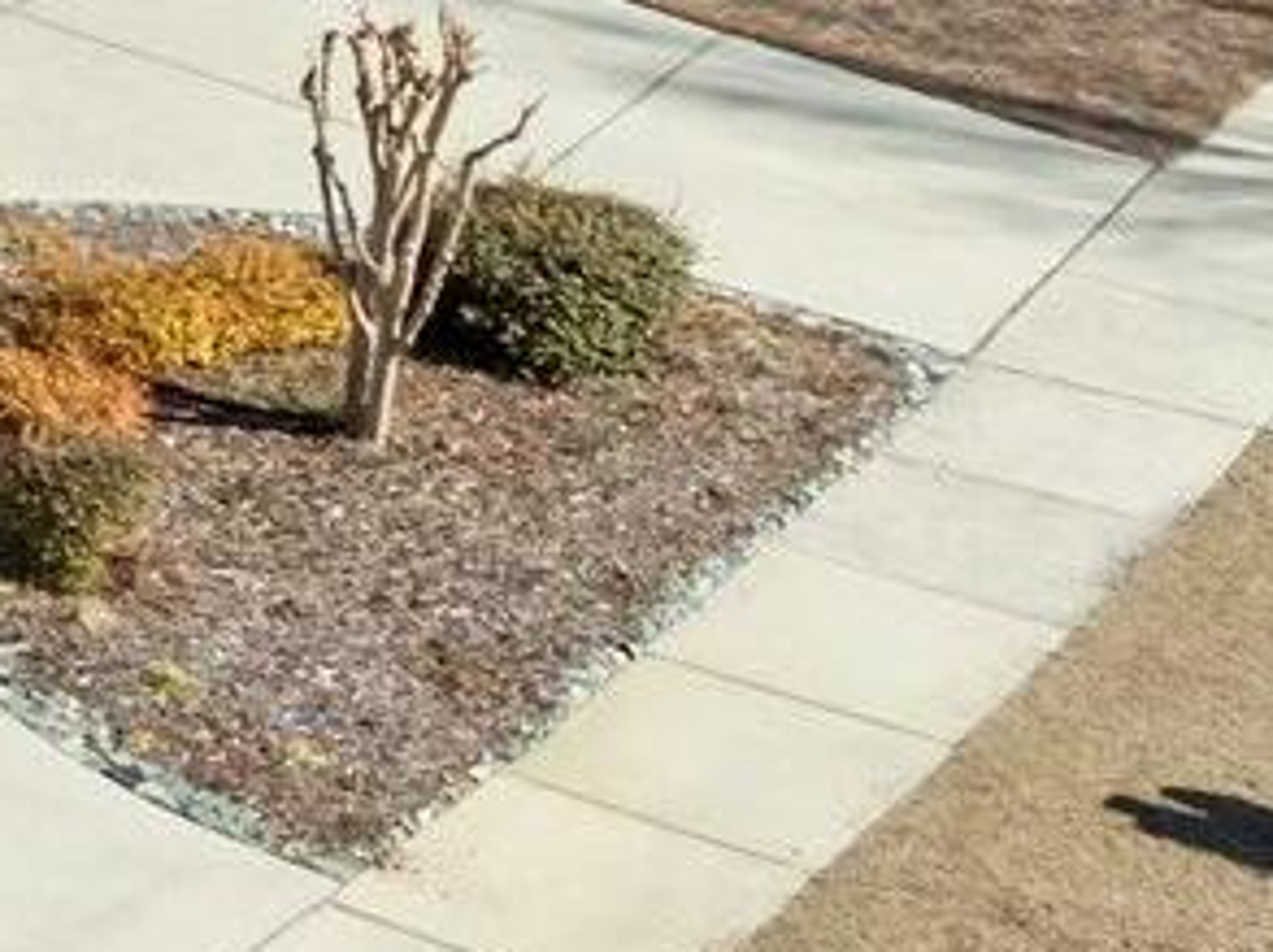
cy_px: -424
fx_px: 6171
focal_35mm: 168
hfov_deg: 9.5
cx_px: -2372
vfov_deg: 8.6
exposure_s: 1/2000
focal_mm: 12.29
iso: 130
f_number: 2.8
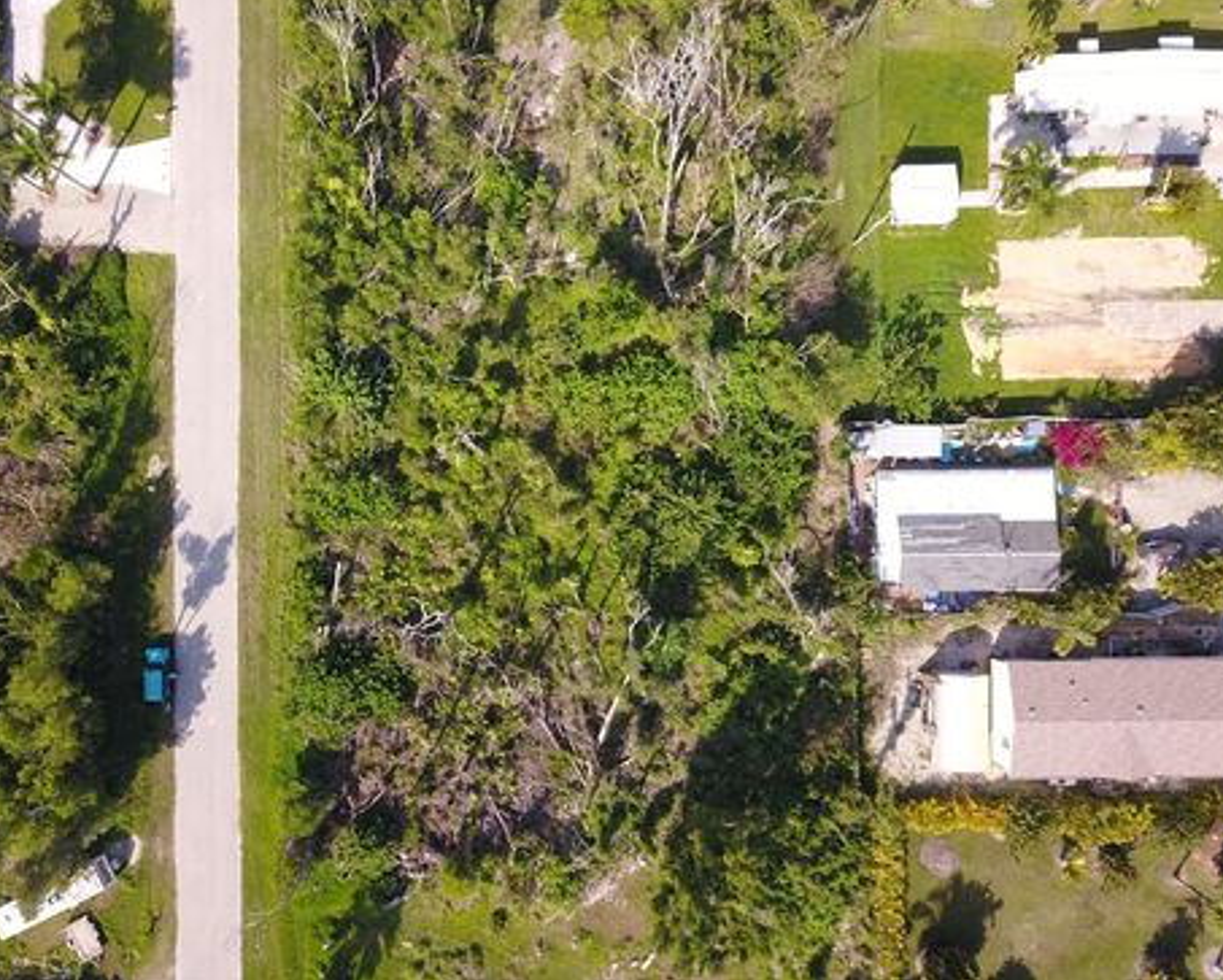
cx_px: 556
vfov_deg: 51.6
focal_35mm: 28
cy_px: 479
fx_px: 1014
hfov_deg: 62.1
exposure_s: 1/556
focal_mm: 4.73
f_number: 2.2
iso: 100
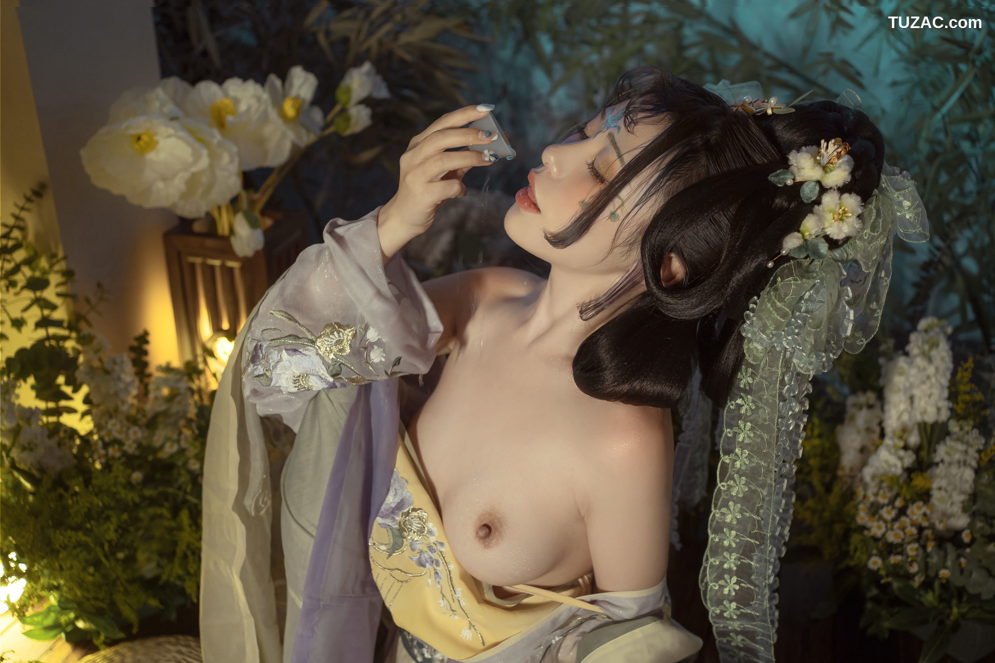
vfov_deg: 37.9
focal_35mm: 35
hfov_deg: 54.4
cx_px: 498
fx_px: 967
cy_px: 332
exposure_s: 1/40
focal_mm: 35
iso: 640
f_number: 3.5
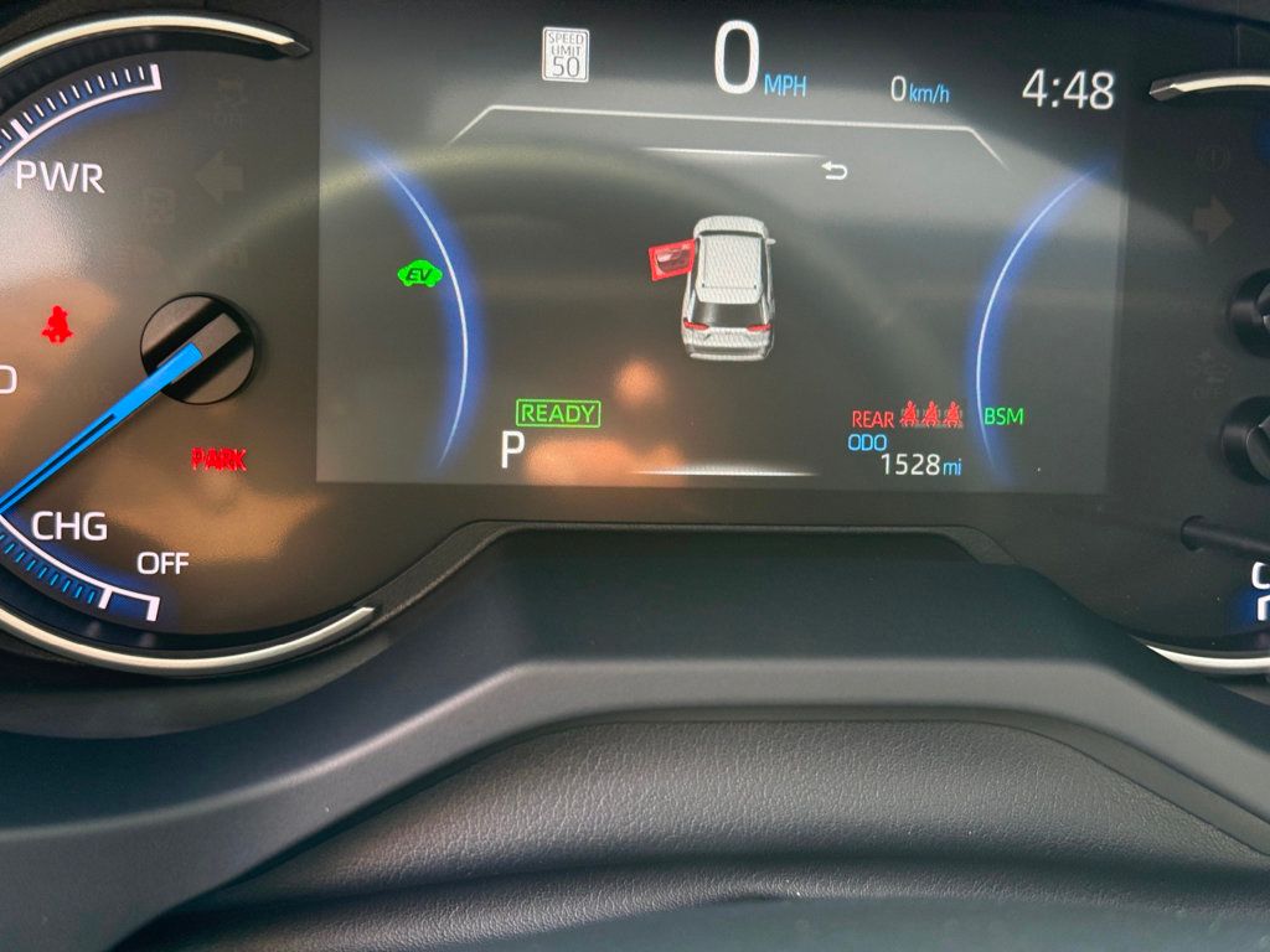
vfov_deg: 30.3
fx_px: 1761
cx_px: 635
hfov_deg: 39.7
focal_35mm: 48
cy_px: 476
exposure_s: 1/107
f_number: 1.78
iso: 200
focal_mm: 6.76
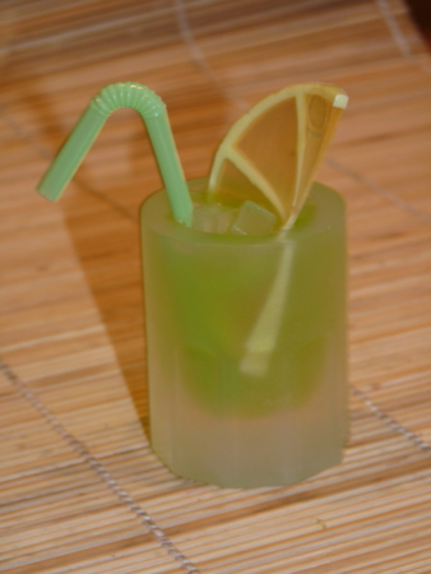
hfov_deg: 12.2
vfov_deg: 16.1
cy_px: 287
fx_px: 2023
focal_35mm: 122
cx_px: 216
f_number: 4.5
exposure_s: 1/20
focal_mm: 21.6
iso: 100
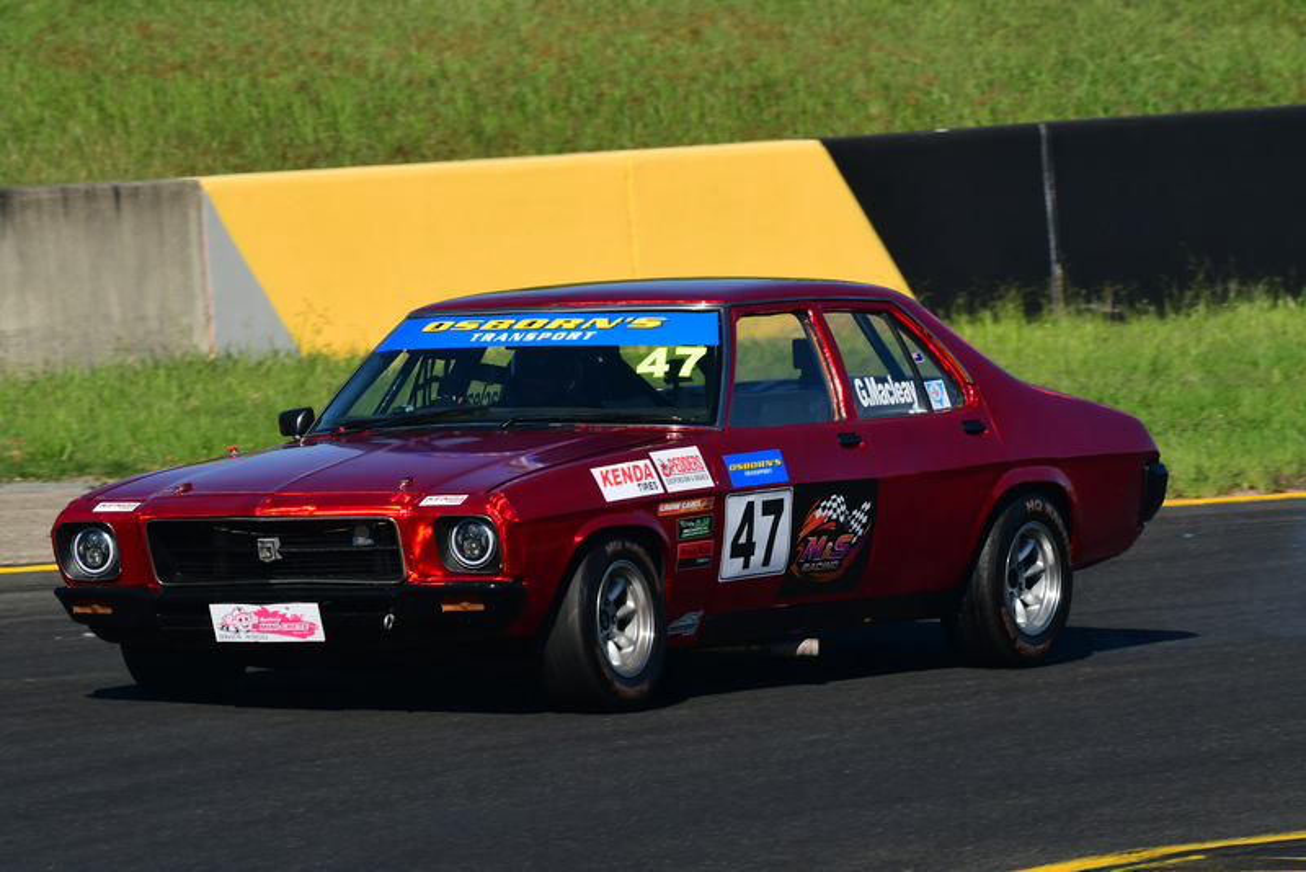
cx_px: 653
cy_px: 436
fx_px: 21229
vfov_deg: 2.4
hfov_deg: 3.5
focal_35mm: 585
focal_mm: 390
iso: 400
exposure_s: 1/640
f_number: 13
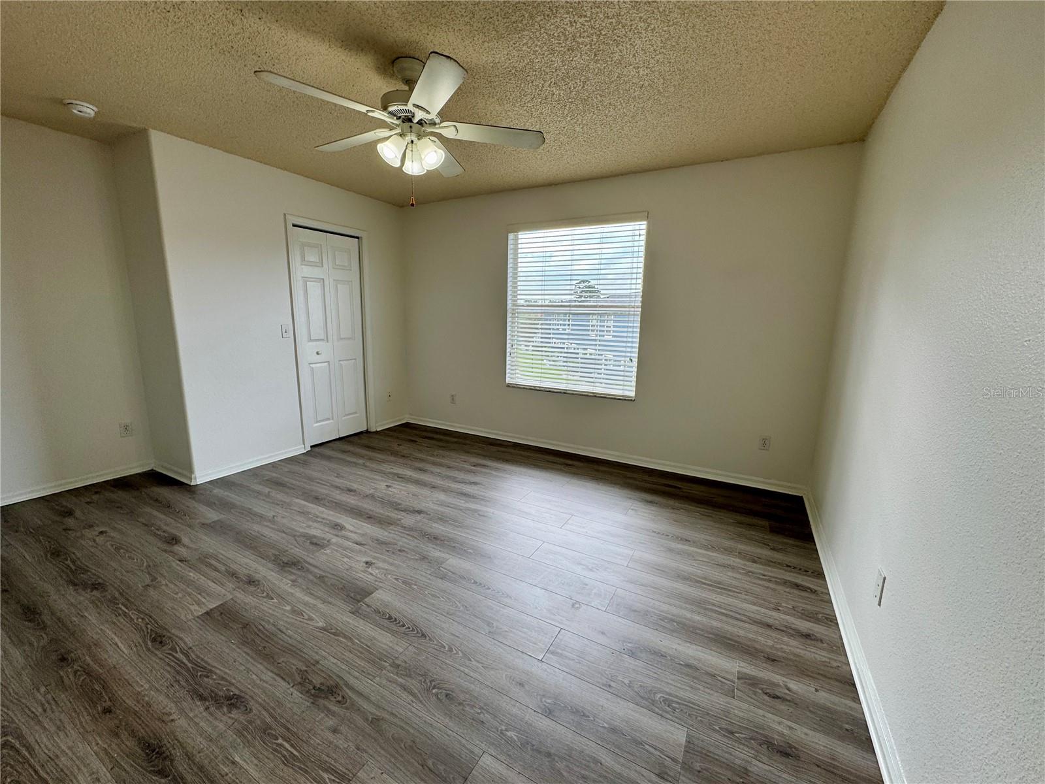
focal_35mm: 14
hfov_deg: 102.1
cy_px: 392
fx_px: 423
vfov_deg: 85.7
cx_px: 522
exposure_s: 1/141
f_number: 2.2
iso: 40
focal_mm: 2.22
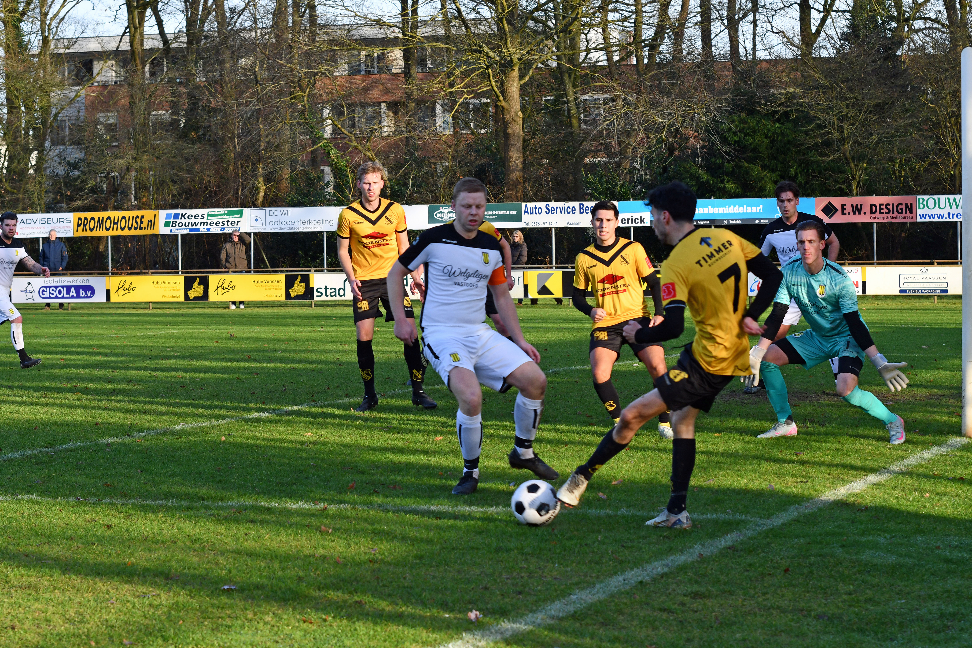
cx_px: 486
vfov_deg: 13.0
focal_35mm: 105
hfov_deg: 19.5
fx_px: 2835
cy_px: 324
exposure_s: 1/500
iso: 320
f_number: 5.6
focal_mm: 70
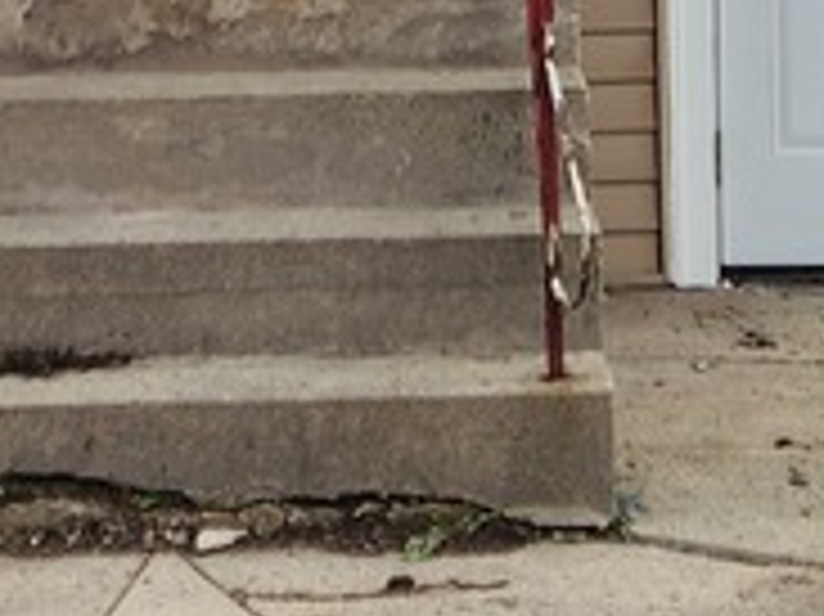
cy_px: -967
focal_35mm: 181
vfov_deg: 7.5
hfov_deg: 10.9
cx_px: 428
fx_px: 4306
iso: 20
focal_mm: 5.4
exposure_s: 1/1358
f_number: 1.8
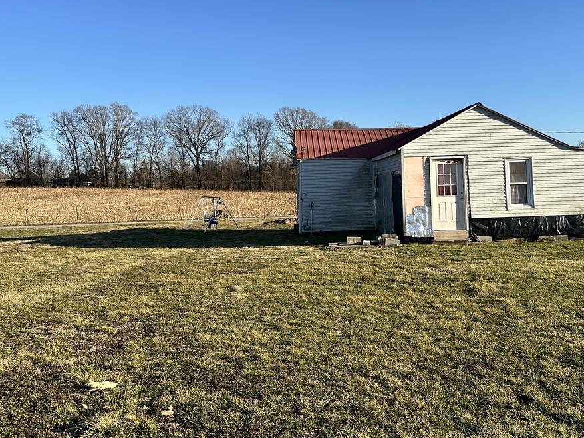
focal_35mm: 35
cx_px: 309
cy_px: 176
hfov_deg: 52.6
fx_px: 590
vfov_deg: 40.5
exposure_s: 1/3472
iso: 80
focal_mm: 6.86
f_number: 1.78
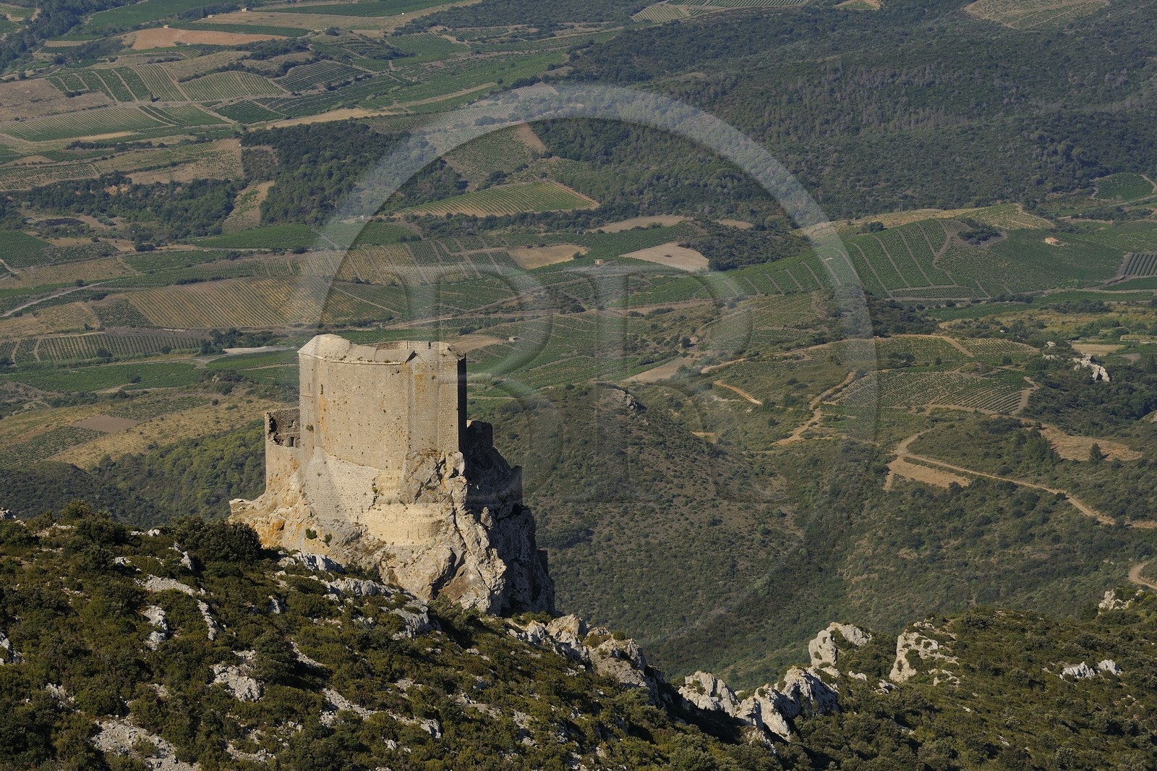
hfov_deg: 12.1
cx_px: 578
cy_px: 386
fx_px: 5462
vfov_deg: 8.1
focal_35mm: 170
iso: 400
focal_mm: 170
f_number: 9
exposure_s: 1/1000
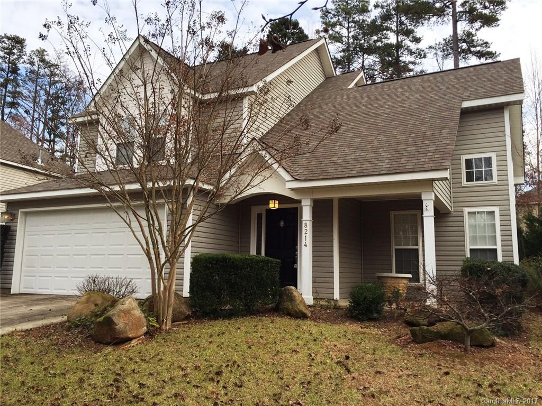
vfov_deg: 48.2
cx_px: 271
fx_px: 454
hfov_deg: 61.7
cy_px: 203
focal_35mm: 29
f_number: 2.2
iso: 32
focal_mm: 4.15
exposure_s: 1/638
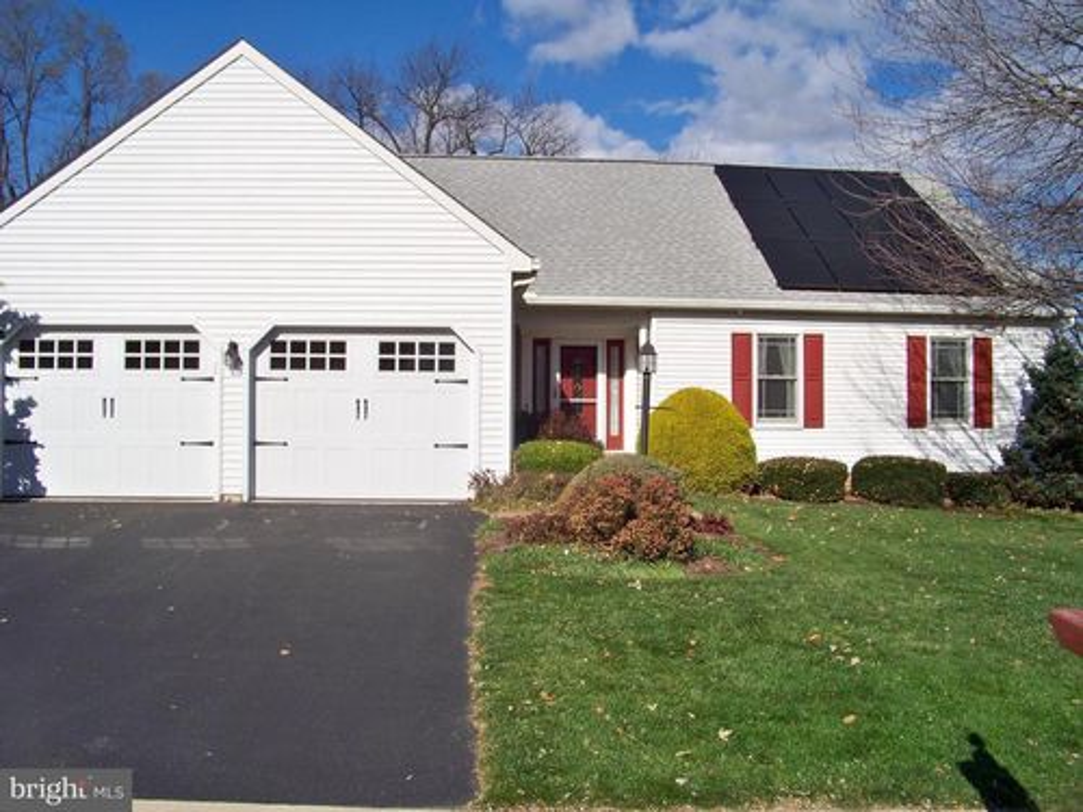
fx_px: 1032
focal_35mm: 33
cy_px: 406
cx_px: 542
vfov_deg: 42.9
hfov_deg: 55.4
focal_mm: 5.85
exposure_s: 1/800
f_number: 4
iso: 64
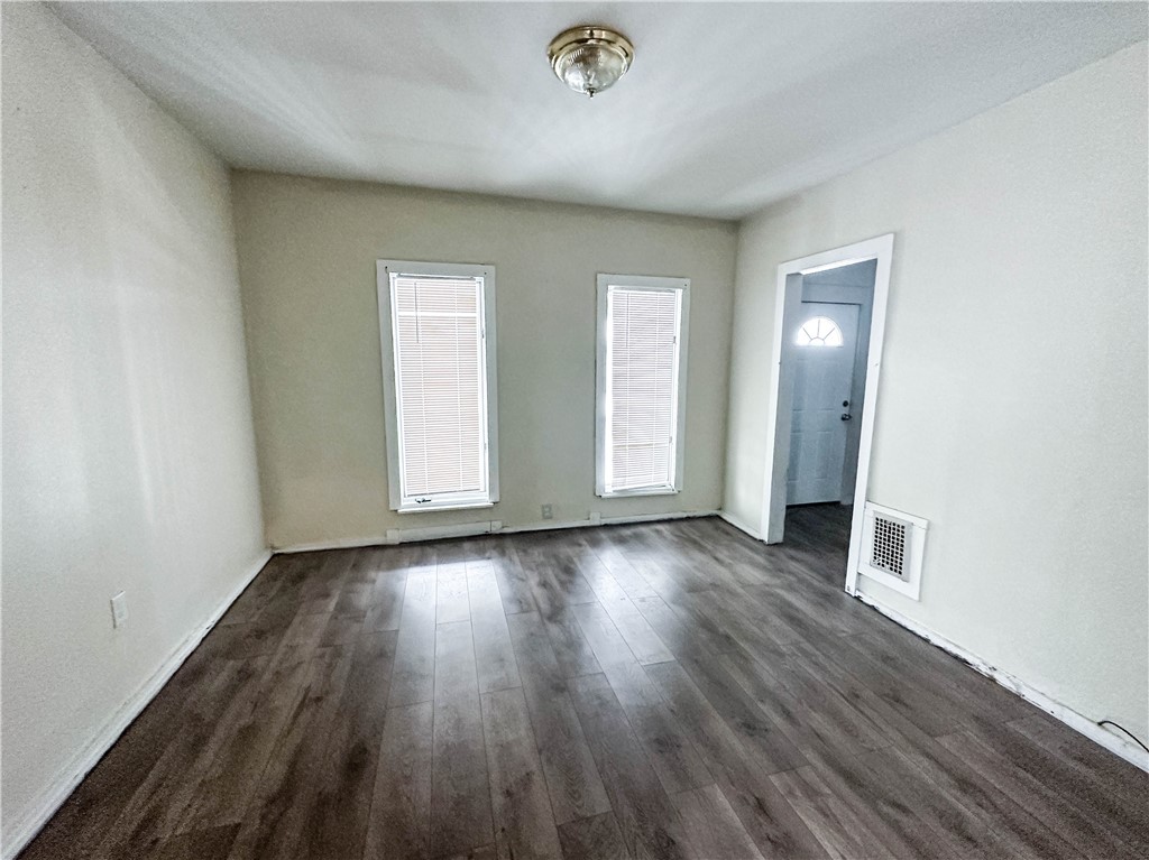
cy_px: 430
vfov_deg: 85.6
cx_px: 574
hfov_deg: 102.1
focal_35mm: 14
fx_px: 464
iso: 400
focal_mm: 2.22
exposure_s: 1/60
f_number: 2.2
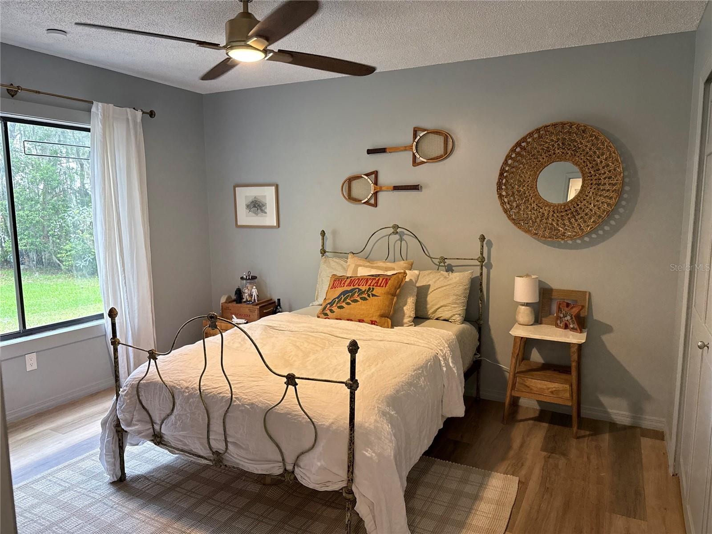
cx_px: 356
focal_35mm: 24
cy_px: 267
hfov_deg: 71.6
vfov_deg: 56.8
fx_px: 494
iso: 250
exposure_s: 1/120
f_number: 1.78
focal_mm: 6.76
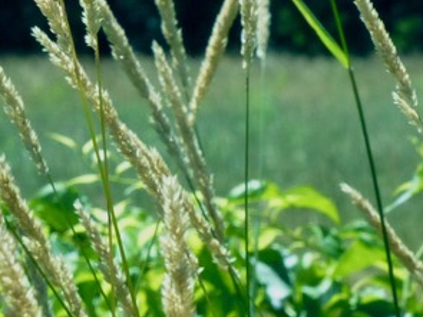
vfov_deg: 2.7
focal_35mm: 547
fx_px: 6682
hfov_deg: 3.6
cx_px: -217
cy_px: -100
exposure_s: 1/800
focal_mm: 22.6
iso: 200
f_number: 4
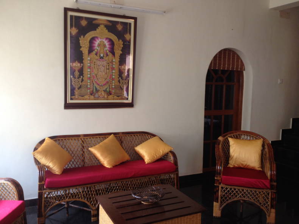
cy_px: 112
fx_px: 302
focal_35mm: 35
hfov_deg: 52.6
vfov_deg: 40.7
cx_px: 150
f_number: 2.4
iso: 64
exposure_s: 1/20
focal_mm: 4.28
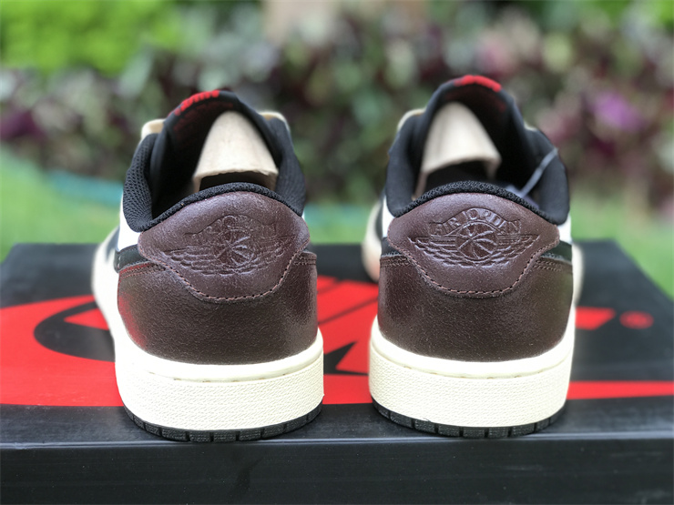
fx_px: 1110
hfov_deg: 33.8
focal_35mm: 57
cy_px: 252
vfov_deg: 25.7
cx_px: 337
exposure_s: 1/100
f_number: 2.8
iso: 20
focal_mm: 6.6
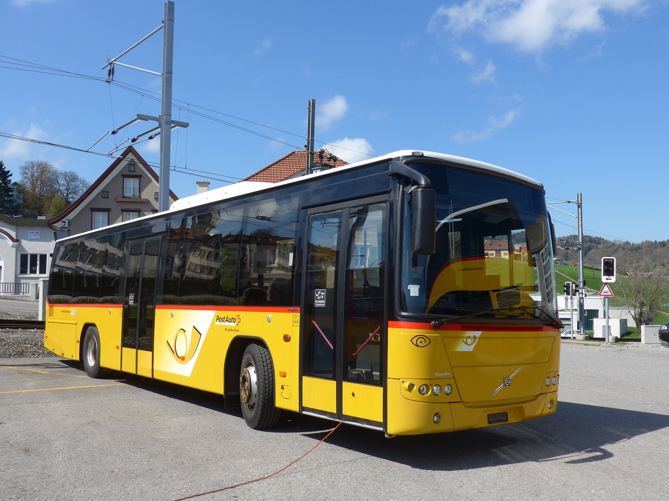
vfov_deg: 41.8
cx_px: 334
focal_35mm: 34
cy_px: 250
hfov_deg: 54.0
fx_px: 657
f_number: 2.8
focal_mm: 7
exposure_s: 1/1300
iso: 80
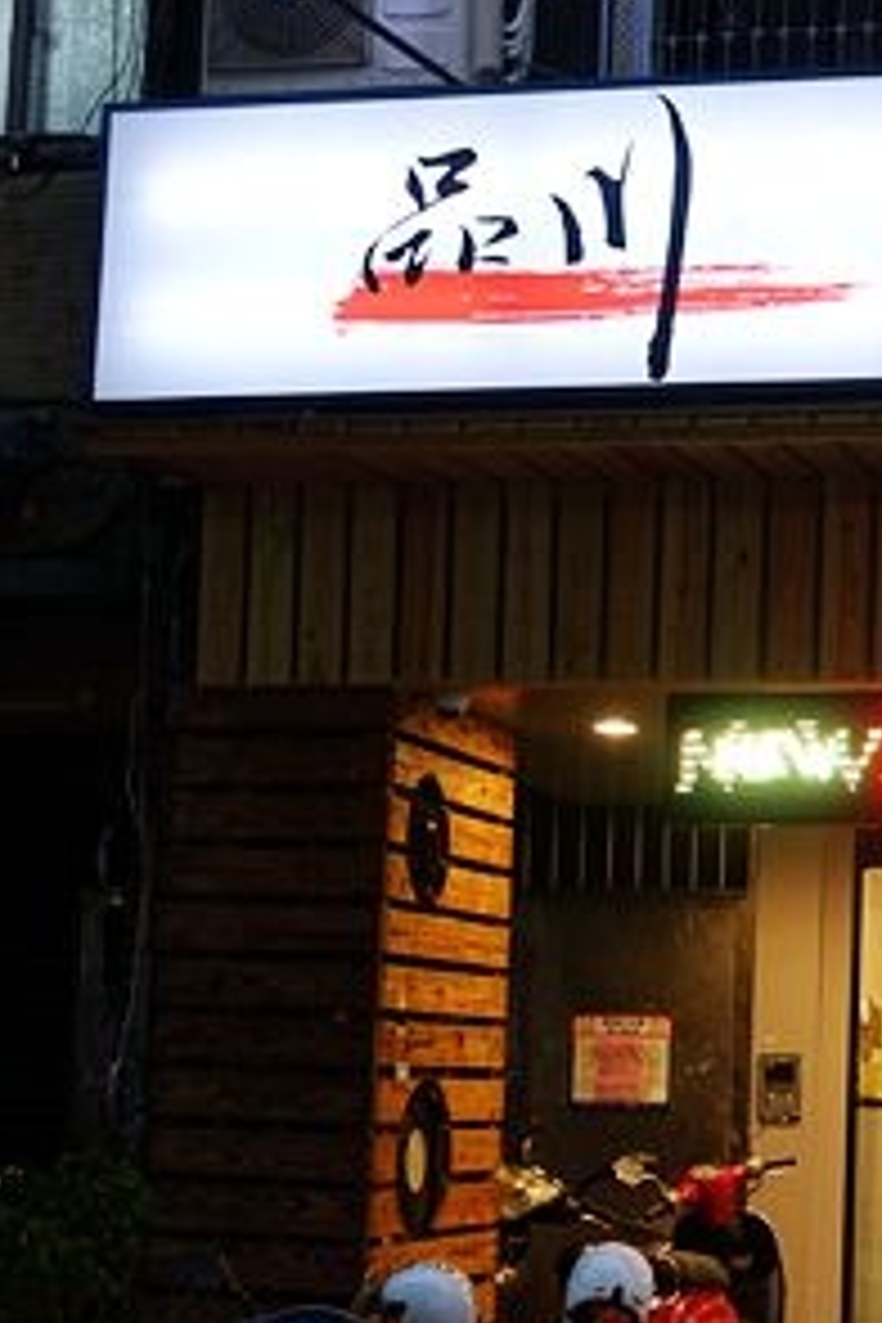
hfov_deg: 15.9
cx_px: 914
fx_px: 3087
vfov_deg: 24.2
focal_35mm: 84
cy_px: 772
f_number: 2.8
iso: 320
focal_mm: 13.92
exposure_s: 1/40
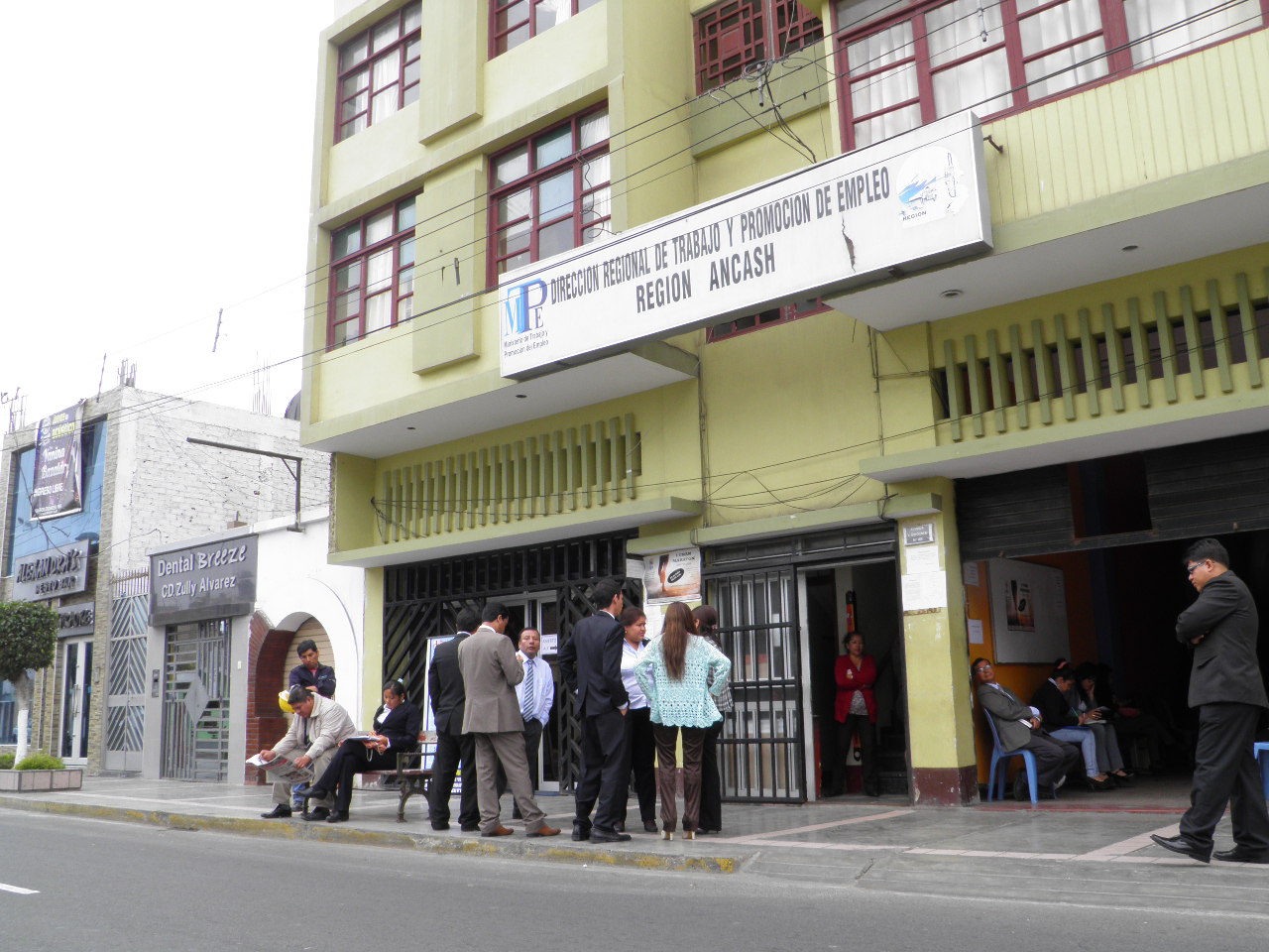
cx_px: 634
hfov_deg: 60.0
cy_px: 476
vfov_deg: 46.8
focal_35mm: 30
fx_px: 1100
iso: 50
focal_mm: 5.5
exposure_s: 1/60
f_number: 5.9
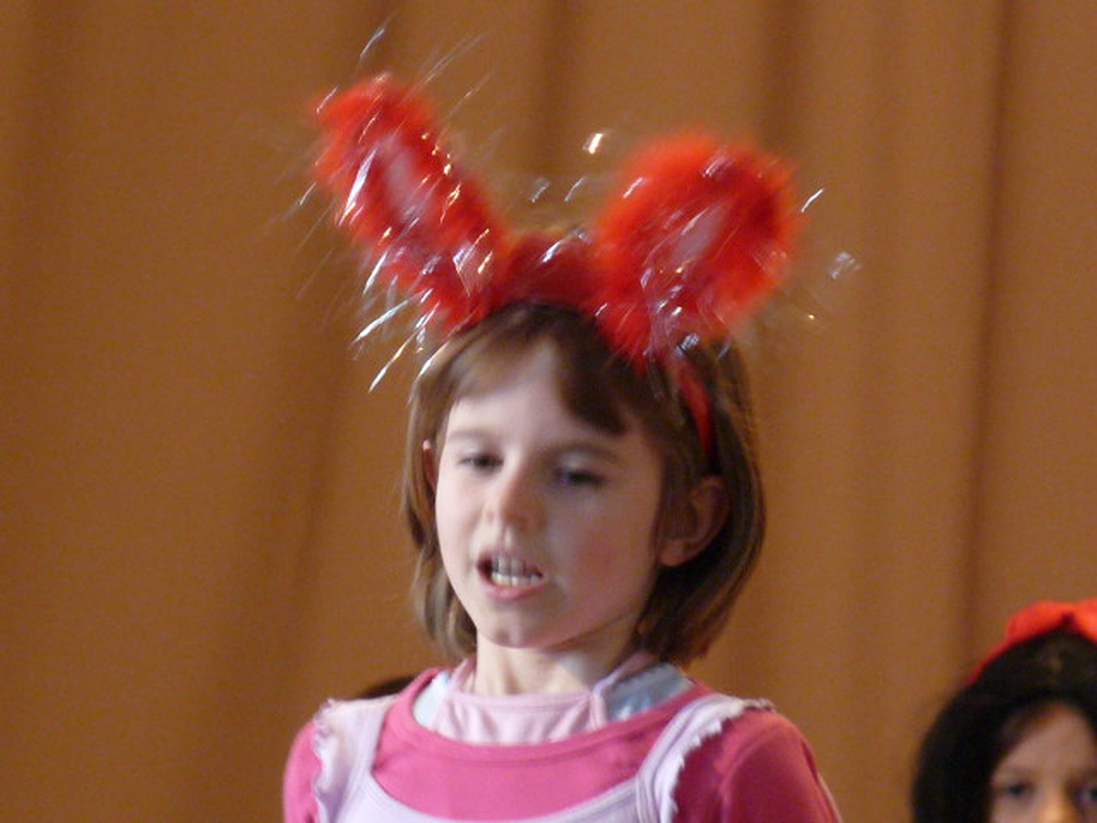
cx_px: 548
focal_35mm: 605
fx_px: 19173
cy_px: 412
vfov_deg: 2.5
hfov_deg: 3.3
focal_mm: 60.5
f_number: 3.7
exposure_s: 1/8
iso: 400
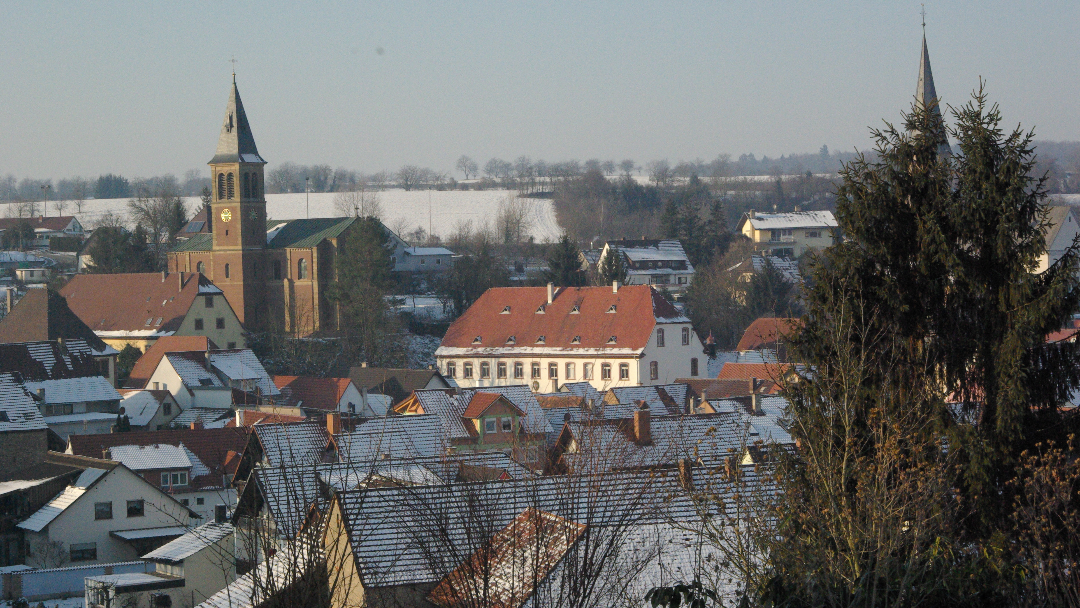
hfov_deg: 26.8
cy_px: 334
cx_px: 541
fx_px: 2262
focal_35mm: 79
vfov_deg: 15.3
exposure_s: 1/1000
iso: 1600
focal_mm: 50
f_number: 13
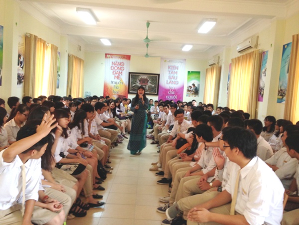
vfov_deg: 42.9
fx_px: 285
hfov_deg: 55.4
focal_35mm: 33
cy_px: 112
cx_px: 150
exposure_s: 1/20
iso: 125
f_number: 2.4
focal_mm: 4.12
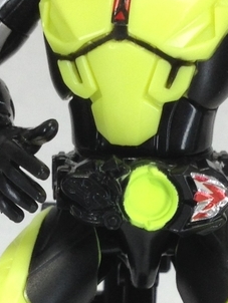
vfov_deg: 14.8
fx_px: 1149
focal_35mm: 131
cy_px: 304
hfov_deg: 11.3
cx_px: 135
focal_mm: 4.12
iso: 64
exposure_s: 1/20
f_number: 2.4
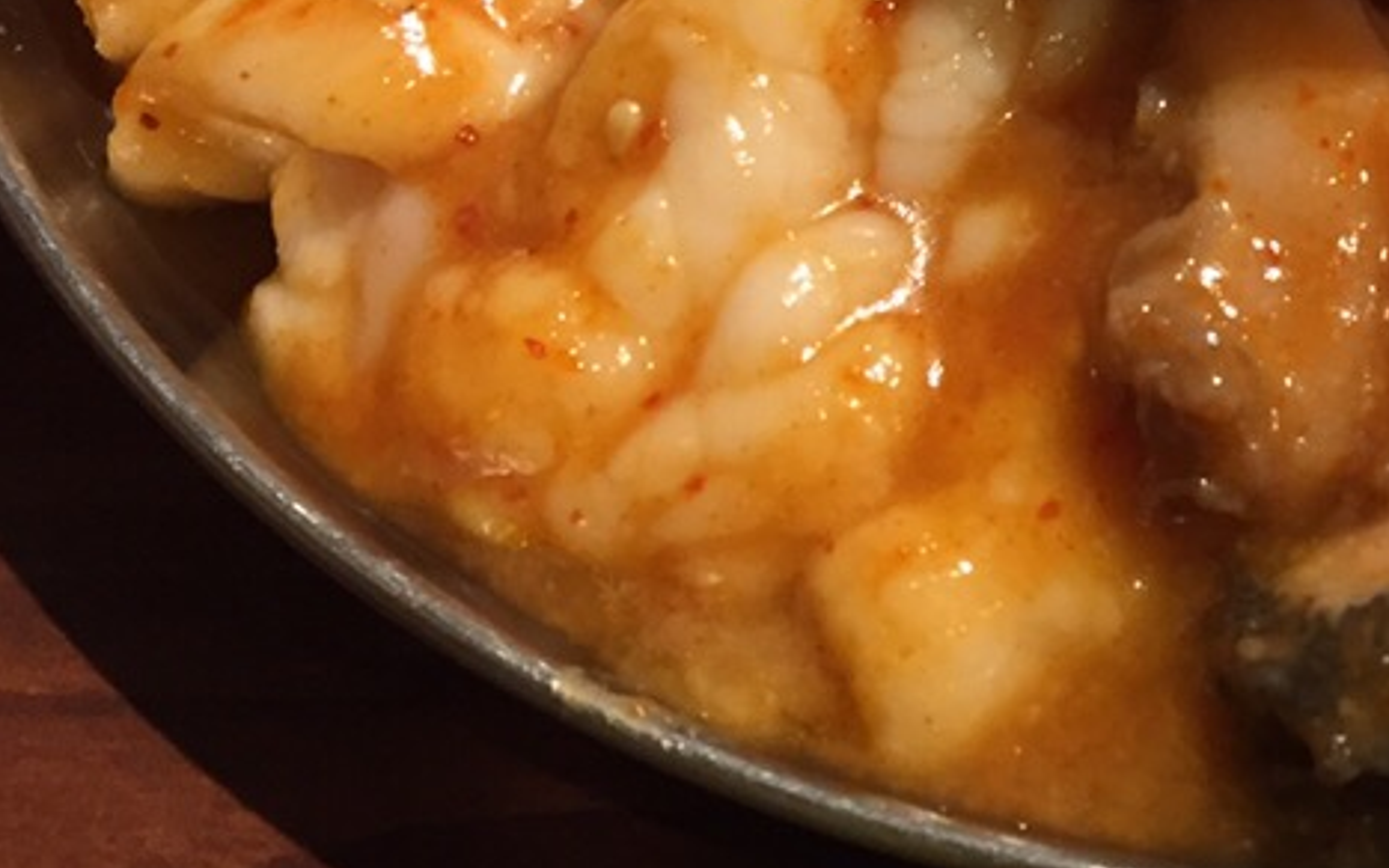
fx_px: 2991
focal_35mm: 79
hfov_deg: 24.9
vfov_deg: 15.5
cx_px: 1398
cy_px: -348
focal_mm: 4.15
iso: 100
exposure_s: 1/30
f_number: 2.2
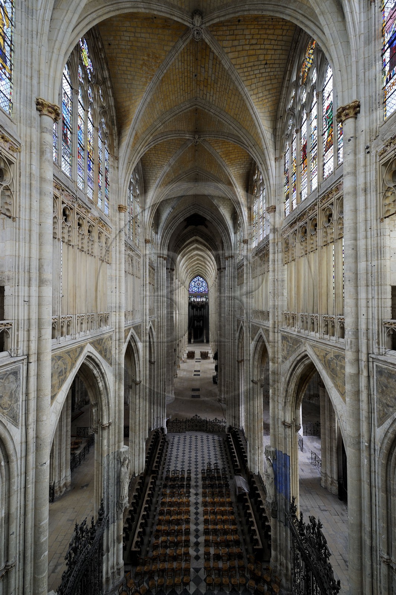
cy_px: 298
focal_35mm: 14
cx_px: 198
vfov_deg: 104.3
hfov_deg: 81.1
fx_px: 231
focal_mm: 14
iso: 800
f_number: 5.6
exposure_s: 1/20
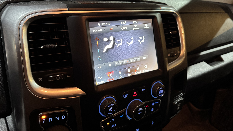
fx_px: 167
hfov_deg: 69.8
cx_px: 120
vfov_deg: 42.3
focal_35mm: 27
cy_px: 43
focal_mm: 6.76
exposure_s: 1/50
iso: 800
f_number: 1.78
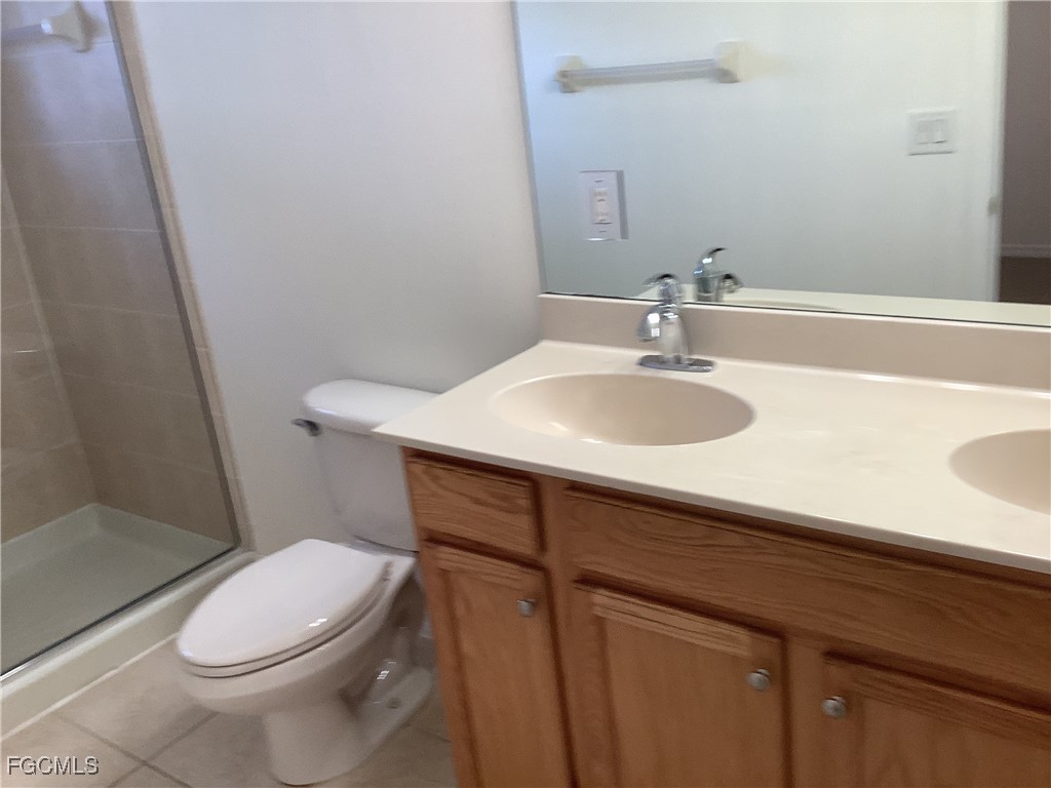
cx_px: 526
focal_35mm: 31
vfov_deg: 45.4
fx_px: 941
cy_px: 394
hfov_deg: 58.4
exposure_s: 1/120
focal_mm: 3.3
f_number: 2.4
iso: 64
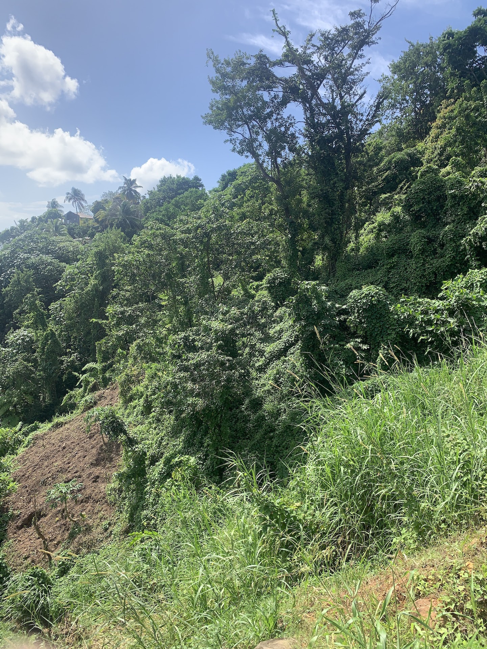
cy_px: 324
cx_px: 244
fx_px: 488
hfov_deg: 53.1
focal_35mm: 26
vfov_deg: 67.3
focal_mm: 4.25
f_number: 1.8
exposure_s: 1/1076
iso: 25
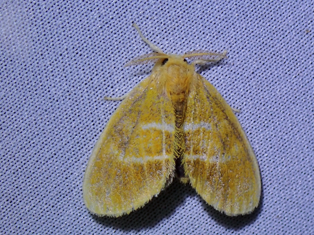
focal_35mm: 100
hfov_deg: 19.6
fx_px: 907
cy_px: 118
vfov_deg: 14.8
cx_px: 157
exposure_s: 1/200
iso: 200
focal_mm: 18
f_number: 6.3
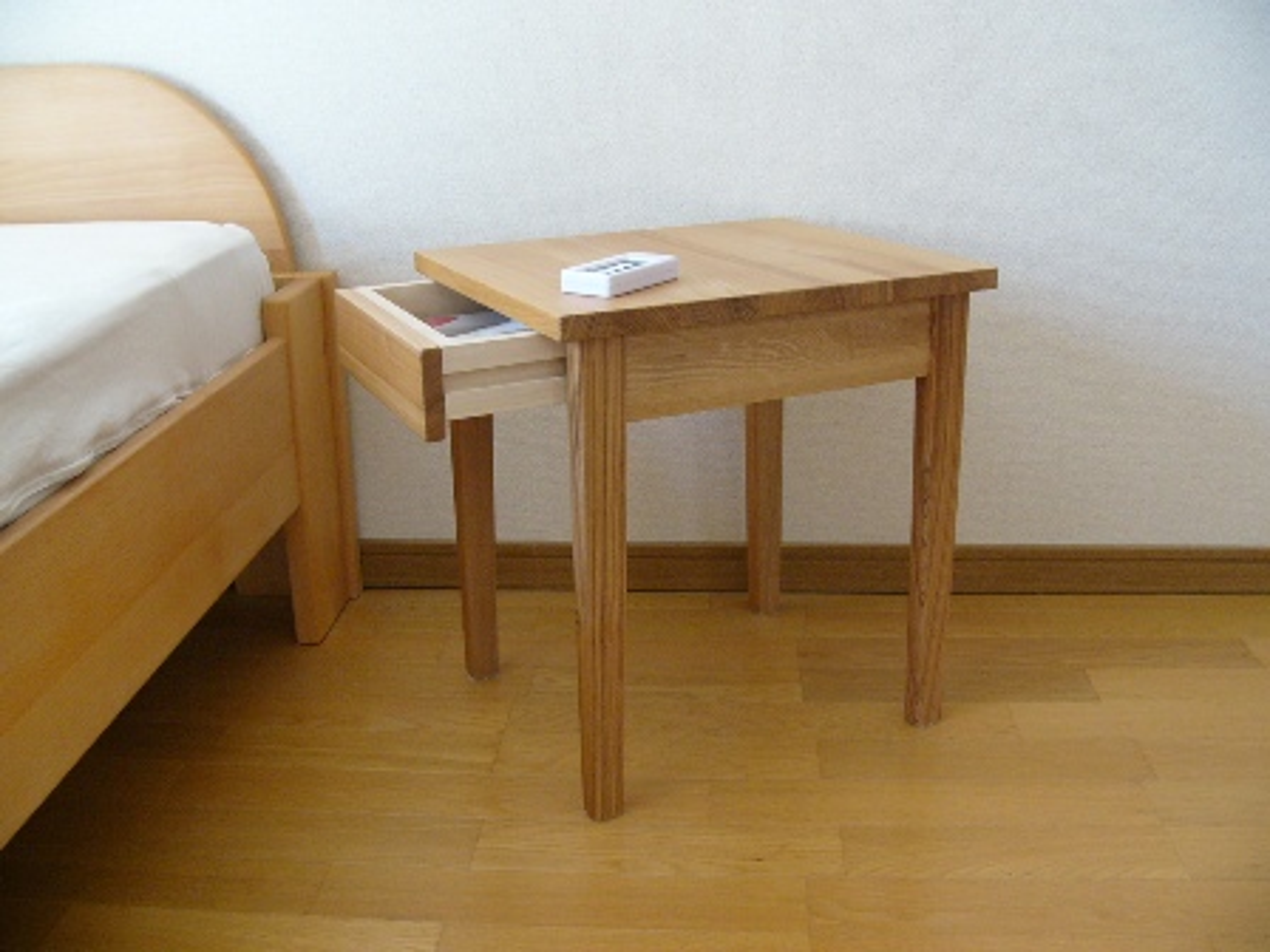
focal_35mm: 36
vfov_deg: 39.7
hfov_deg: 51.4
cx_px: 635
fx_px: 1321
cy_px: 476
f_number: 2.8
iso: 200
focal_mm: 6.1
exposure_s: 1/50
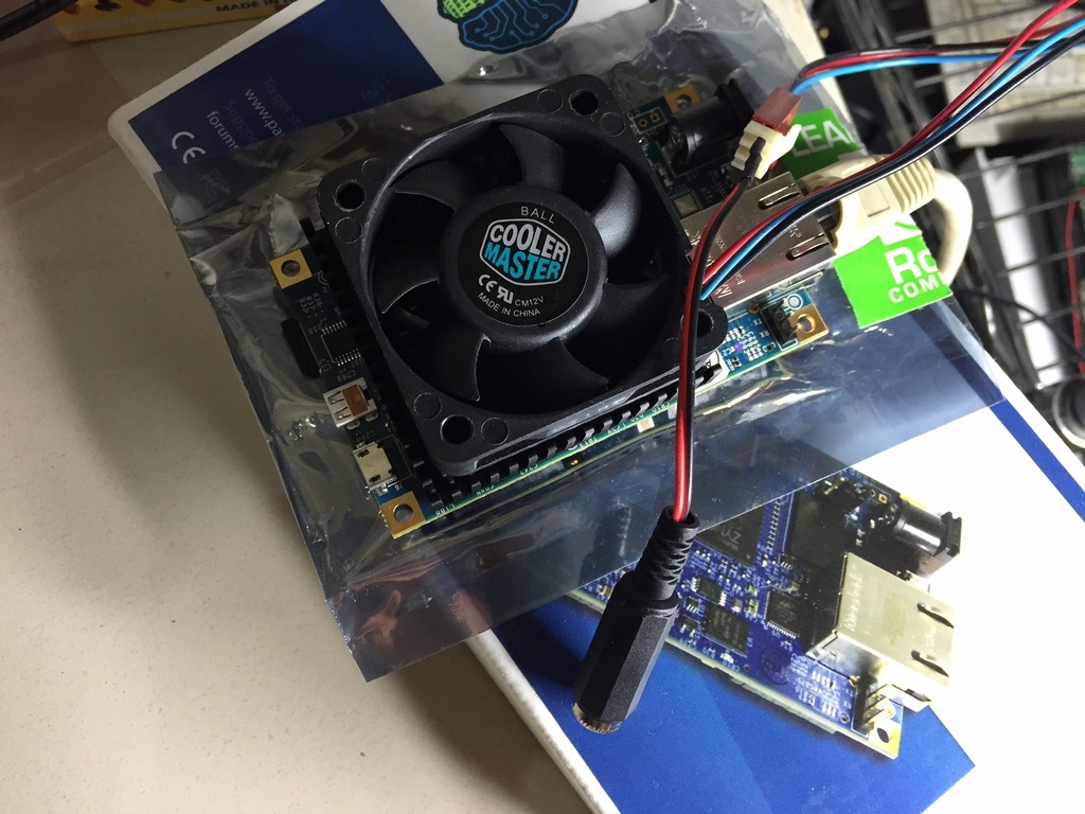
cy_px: 407
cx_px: 542
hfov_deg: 61.7
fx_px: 909
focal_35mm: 29
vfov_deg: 48.2
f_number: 2.2
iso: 100
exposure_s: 1/30
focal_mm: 4.15
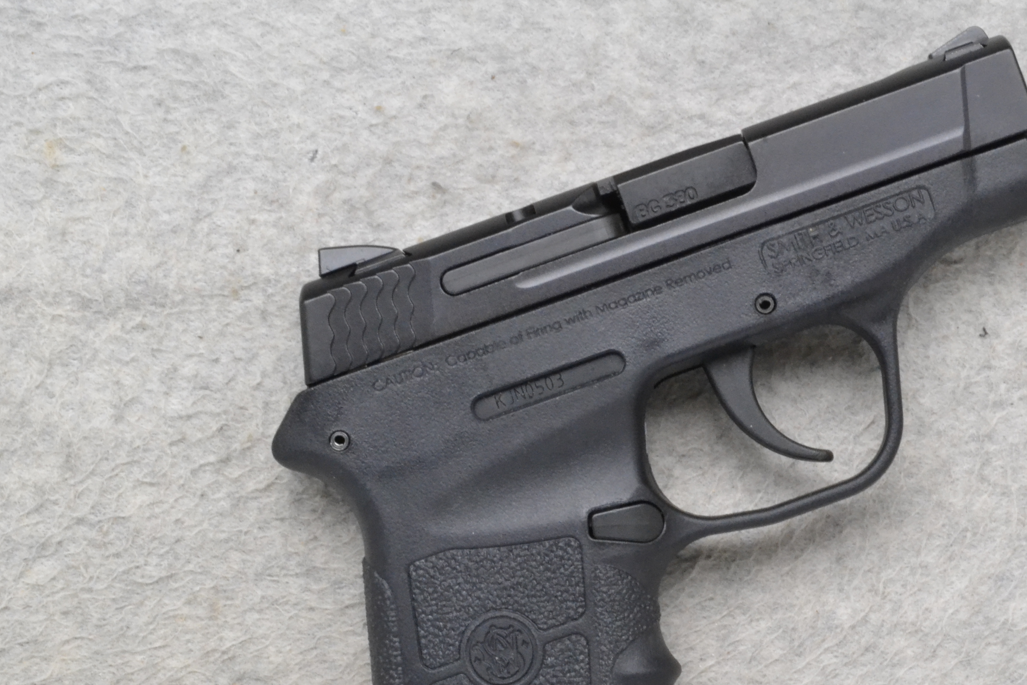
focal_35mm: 104
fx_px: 2967
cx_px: 635
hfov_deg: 19.6
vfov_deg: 13.2
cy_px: 440
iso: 3200
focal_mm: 52
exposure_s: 1/80
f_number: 25
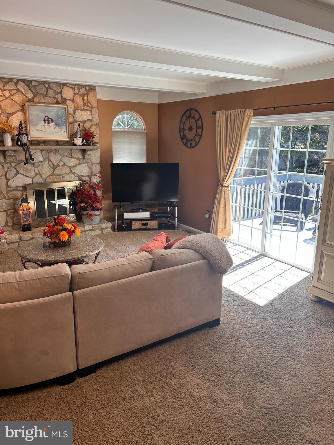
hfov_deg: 53.1
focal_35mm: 26
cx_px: 167
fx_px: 334
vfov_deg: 67.3
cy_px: 222
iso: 32
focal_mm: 5.7
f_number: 1.5
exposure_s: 1/147
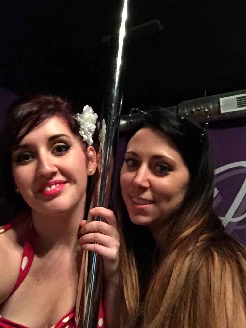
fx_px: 294
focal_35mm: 31
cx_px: 123
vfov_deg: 58.4
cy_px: 164
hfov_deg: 45.4
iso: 500
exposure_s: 1/15
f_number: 2.2
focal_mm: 2.65
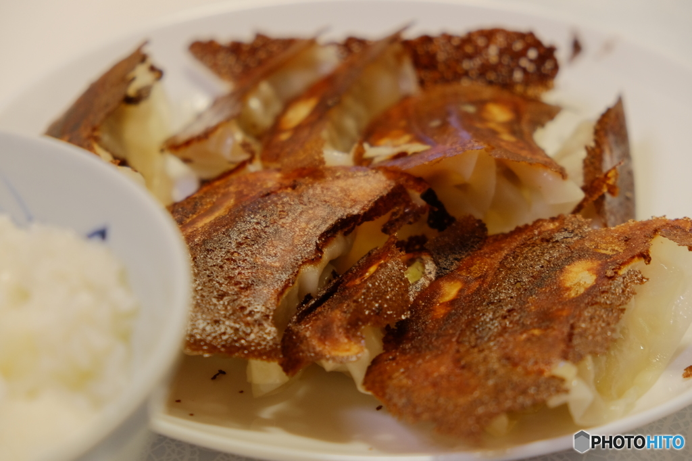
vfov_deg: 16.4
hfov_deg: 24.5
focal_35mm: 83
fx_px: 1595
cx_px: 346
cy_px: 230
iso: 800
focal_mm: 55
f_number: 4
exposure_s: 1/40
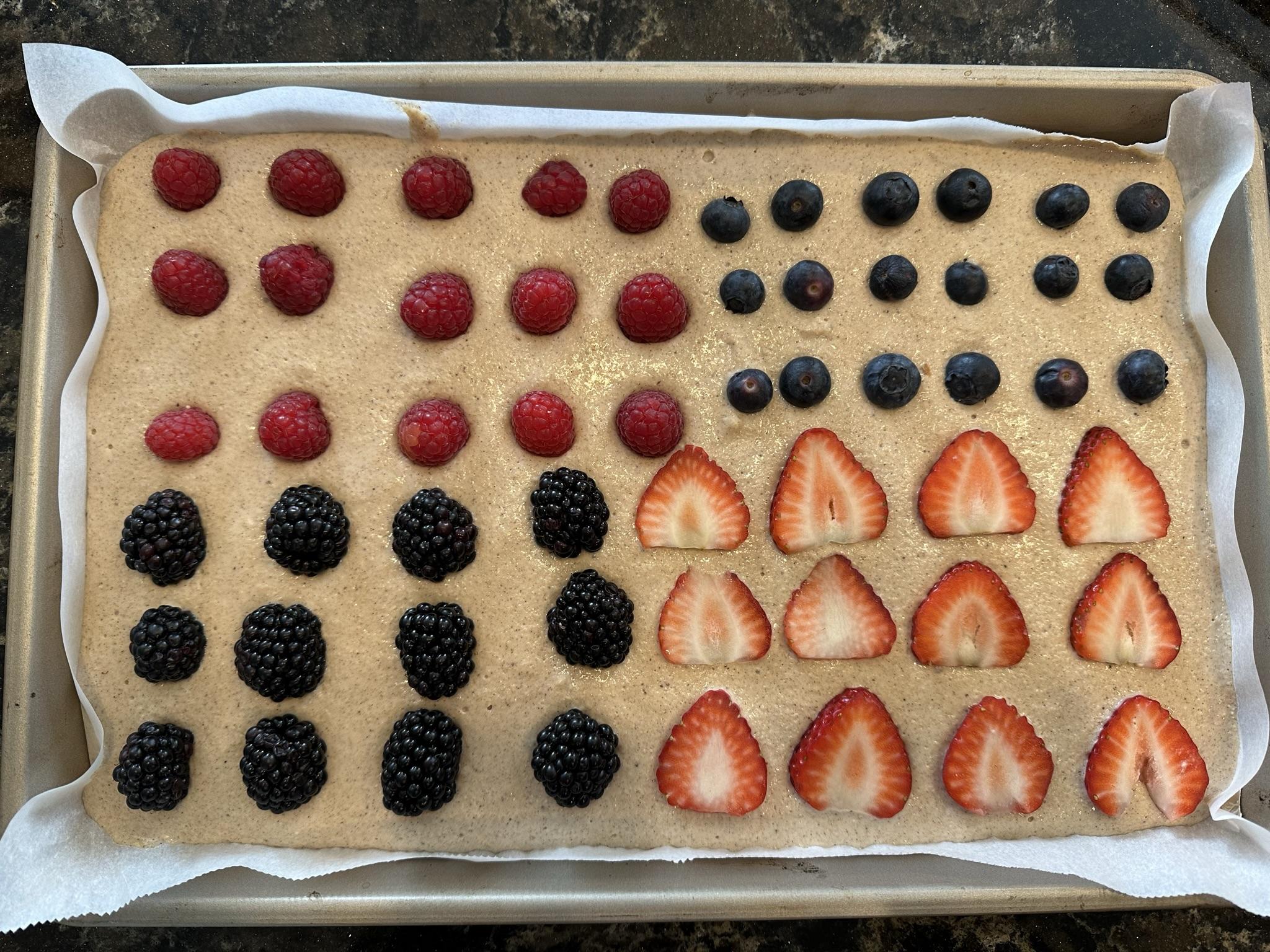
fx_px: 881
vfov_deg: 56.8
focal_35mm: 24
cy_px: 476
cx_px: 635
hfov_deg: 71.6
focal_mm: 6.86
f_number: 1.78
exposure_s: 1/60
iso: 125
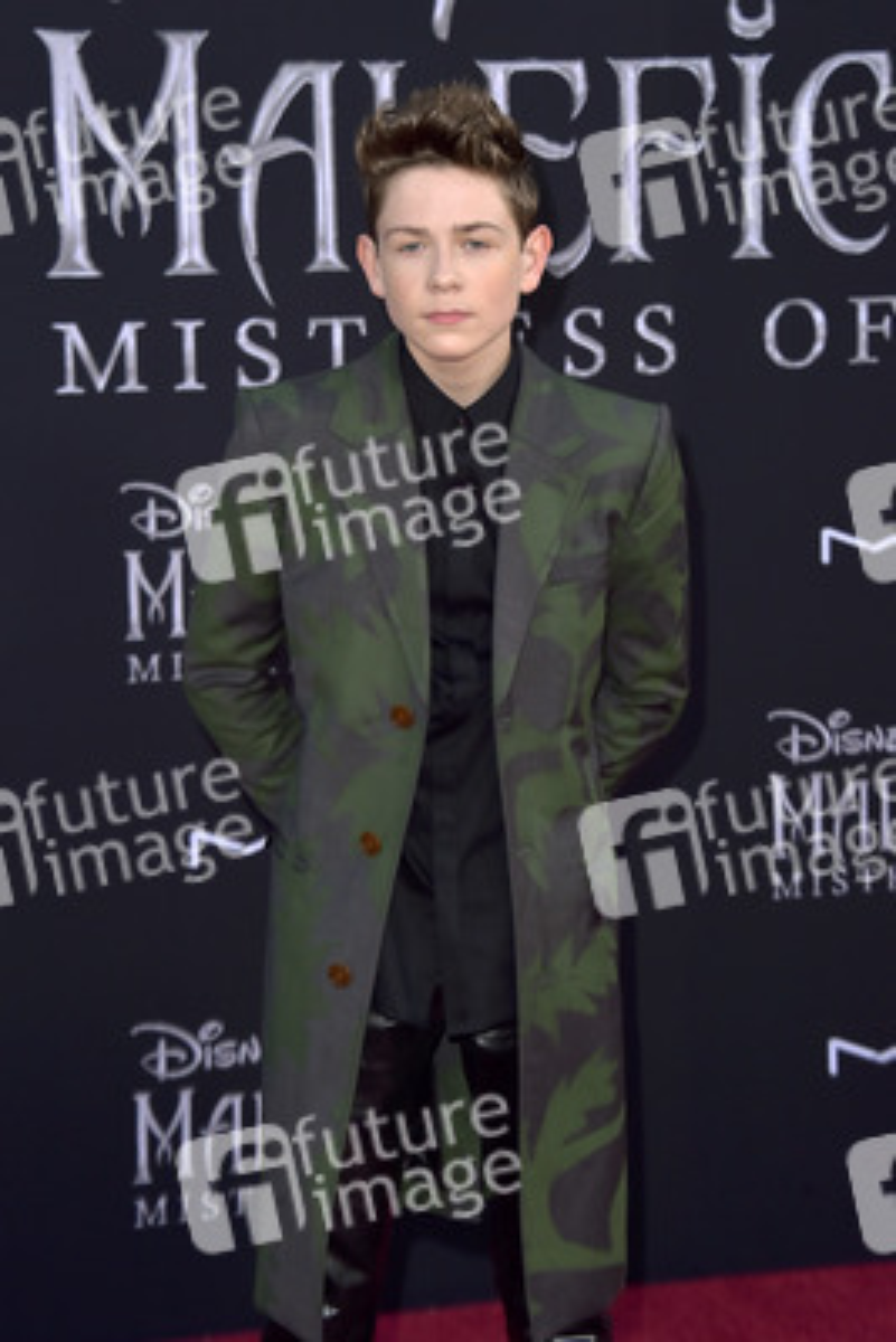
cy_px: 671
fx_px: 3730
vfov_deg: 20.4
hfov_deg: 13.7
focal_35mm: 100
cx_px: 448
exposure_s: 1/250
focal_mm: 100
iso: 400
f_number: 7.1
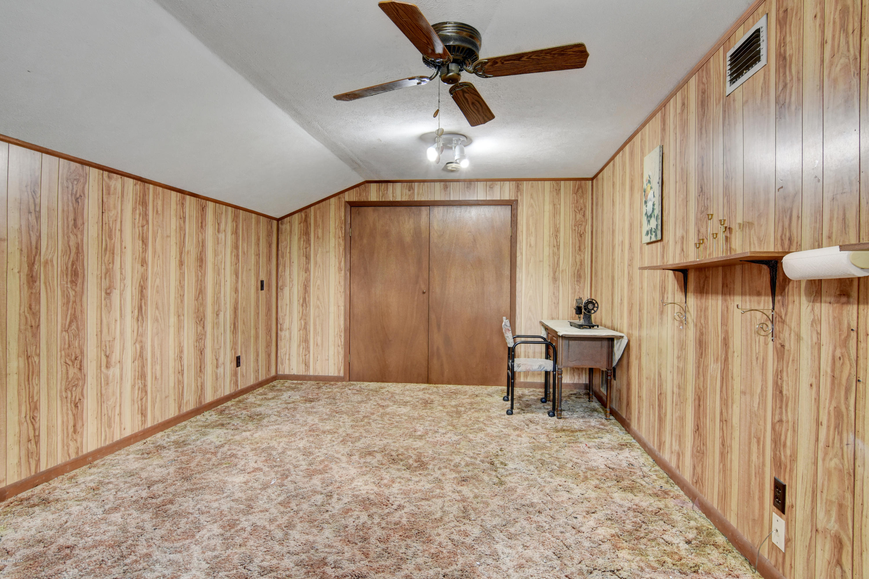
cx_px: 434
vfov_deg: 67.4
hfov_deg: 90.0
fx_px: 434
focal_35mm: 18
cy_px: 290
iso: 2000
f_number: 8
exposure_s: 1/10
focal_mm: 12
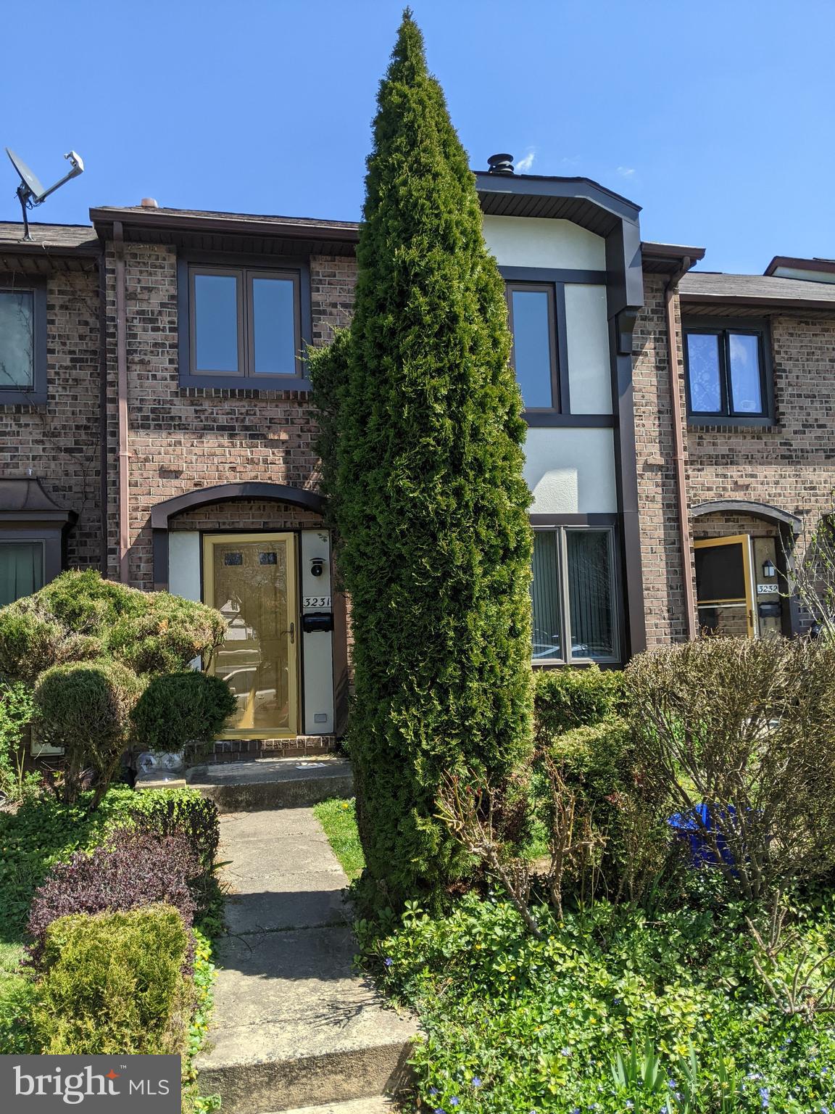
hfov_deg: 51.4
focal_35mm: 27
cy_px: 557
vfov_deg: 65.3
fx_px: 868
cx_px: 418
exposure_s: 1/1565
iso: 47
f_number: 1.8
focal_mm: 4.44
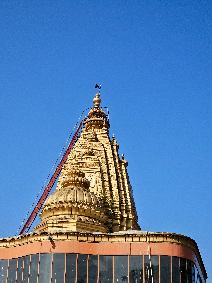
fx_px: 563
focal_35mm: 69
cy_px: 142
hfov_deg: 21.3
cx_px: 106
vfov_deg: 28.2
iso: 50
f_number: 2.4
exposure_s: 1/3291
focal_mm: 7.9
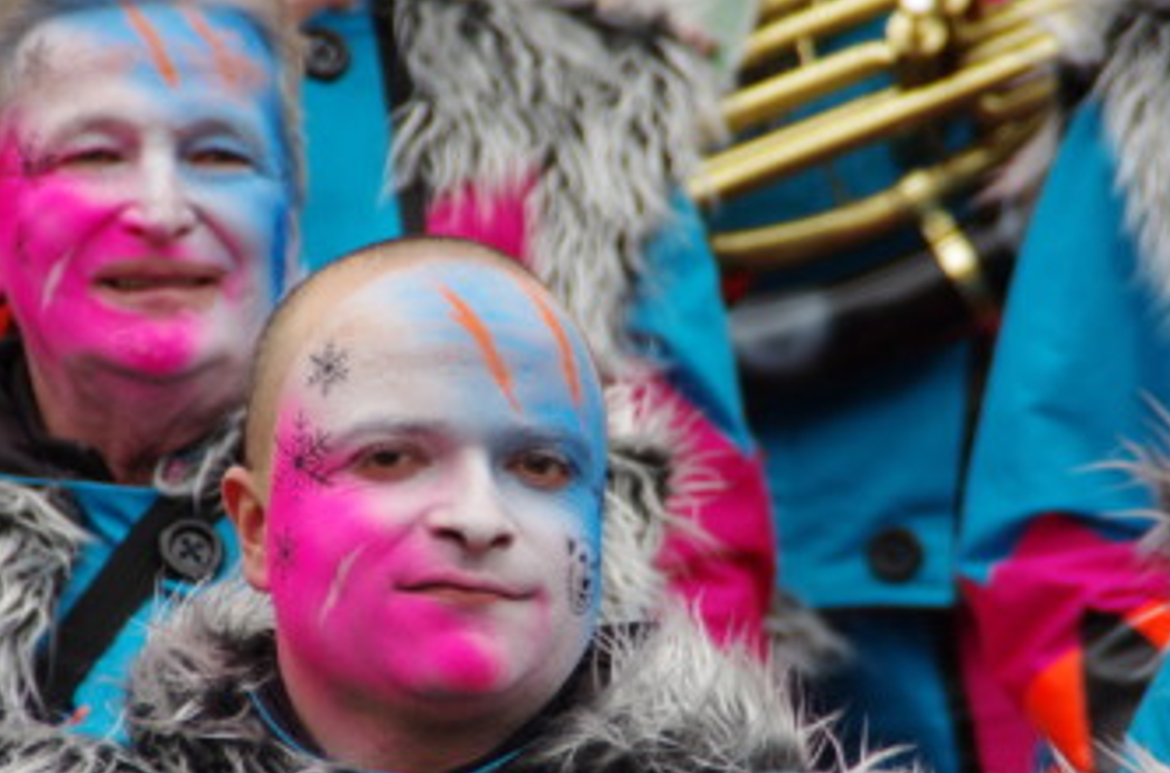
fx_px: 14616
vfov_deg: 3.0
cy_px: 487
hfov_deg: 4.6
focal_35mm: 451
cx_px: 531
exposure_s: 1/250
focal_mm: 200
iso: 800
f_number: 6.3
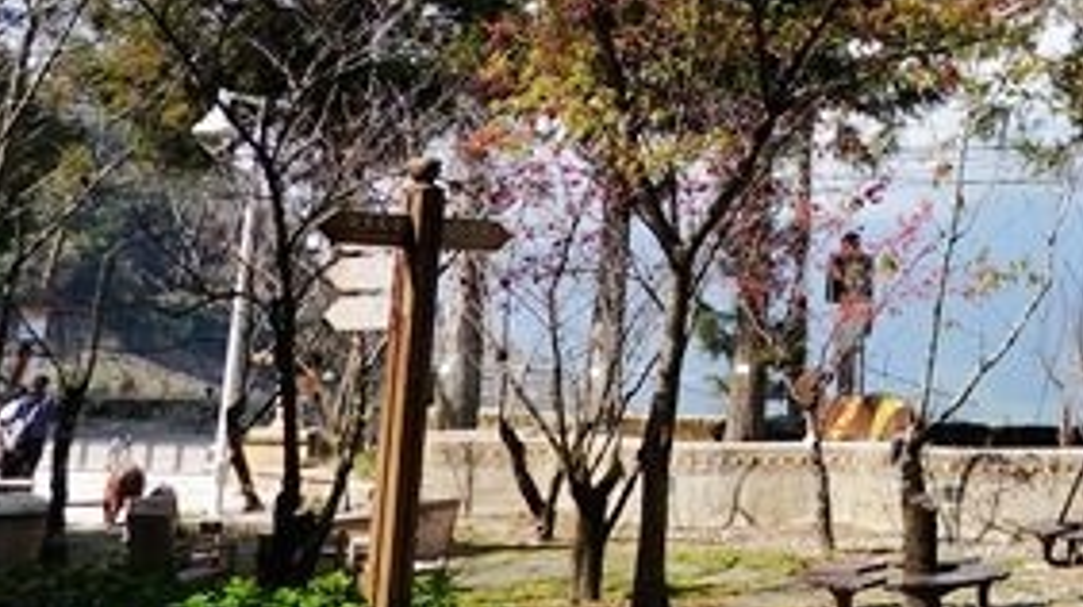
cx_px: 1106
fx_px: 1664
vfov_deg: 19.5
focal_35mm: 58
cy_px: -106
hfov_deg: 32.8
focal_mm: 9
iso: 125
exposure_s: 1/320
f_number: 5.6
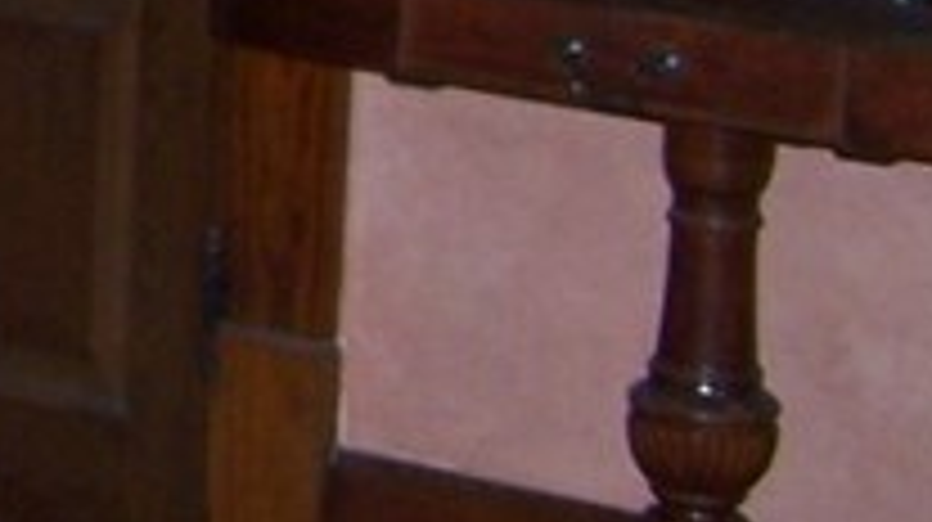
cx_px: -1058
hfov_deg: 9.7
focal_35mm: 205
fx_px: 5062
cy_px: -756
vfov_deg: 5.7
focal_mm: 6.3
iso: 140
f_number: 2.8
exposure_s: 1/60
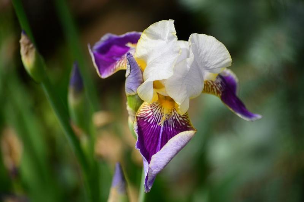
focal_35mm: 183
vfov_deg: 7.5
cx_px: 152
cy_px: 101
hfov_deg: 11.2
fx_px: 1544
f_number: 4.8
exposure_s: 1/250
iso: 100
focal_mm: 122
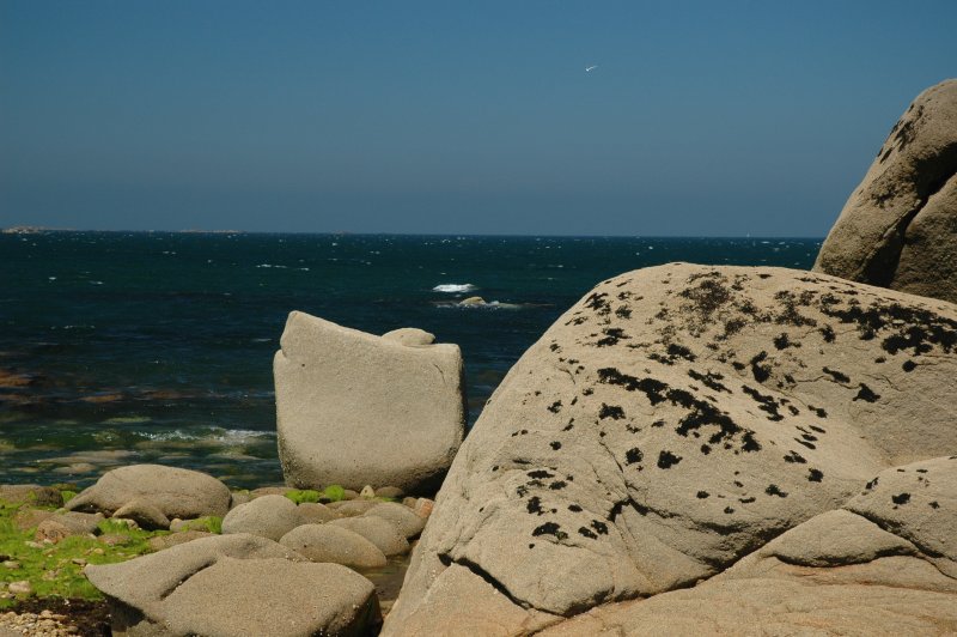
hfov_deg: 27.0
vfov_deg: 18.2
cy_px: 318
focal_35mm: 75
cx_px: 478
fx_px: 1992
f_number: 7.1
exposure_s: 1/200
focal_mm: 50
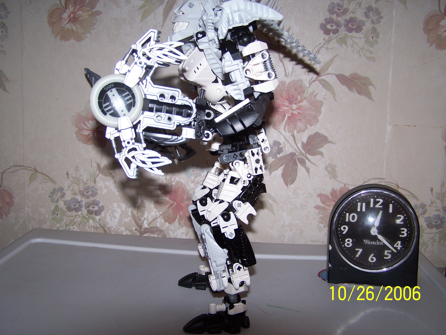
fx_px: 490
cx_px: 223
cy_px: 168
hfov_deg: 49.0
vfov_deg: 37.7
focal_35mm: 38
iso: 80
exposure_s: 1/60
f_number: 2.8
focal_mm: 6.3
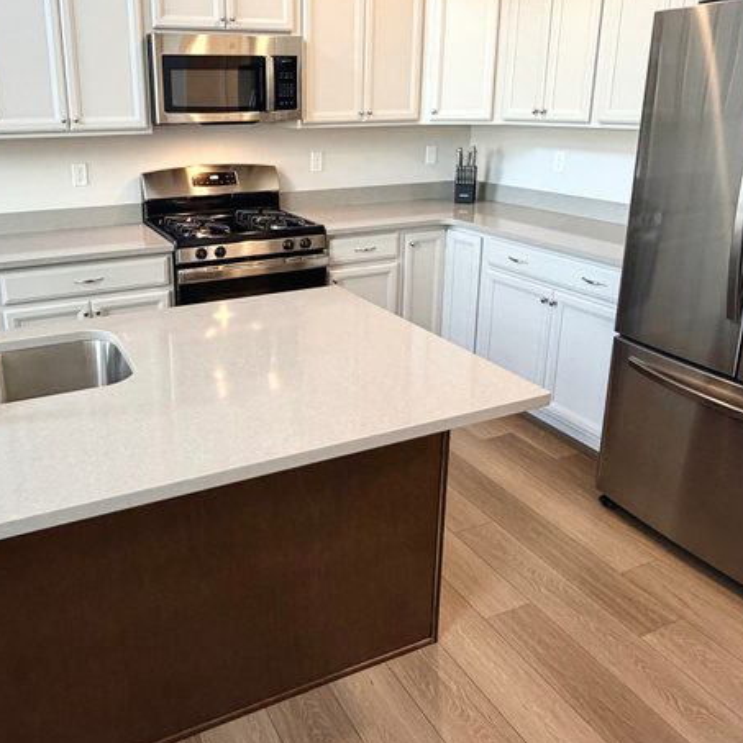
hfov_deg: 56.5
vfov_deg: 56.6
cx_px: 269
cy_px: 279
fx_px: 680
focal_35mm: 28
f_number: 2.2
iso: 250
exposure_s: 1/120
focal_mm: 2.22
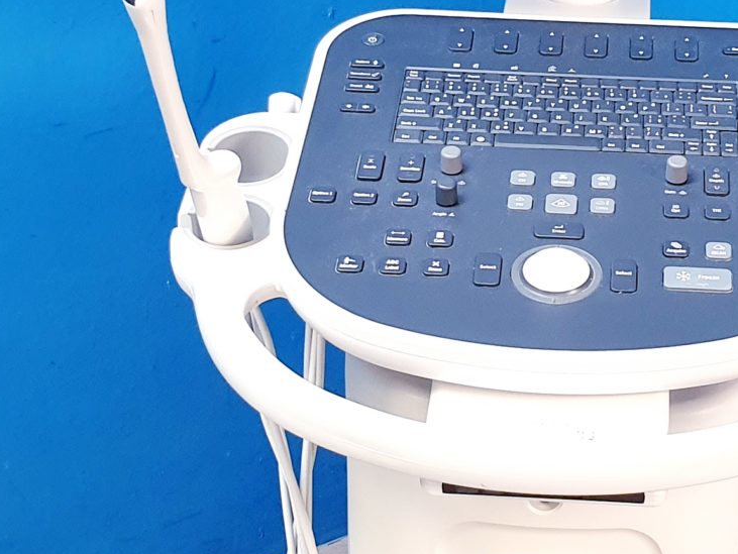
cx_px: 588
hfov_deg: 21.3
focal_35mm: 91
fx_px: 1941
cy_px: 225
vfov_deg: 16.2
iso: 320
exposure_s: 1/33
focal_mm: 4.3
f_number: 2.4
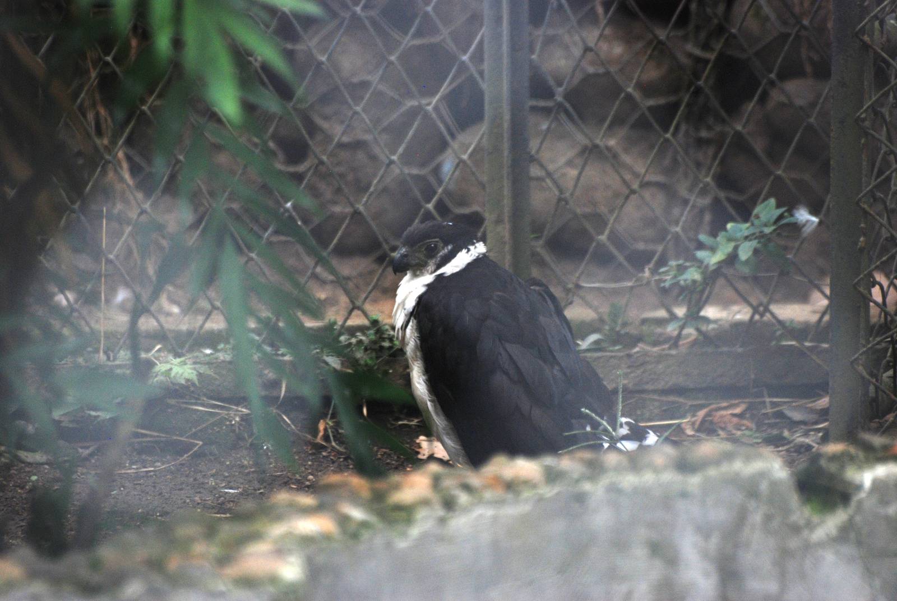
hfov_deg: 4.6
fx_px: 11226
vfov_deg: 3.1
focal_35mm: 450
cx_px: 448
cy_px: 300
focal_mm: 300
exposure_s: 1/160
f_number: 5.6
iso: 400
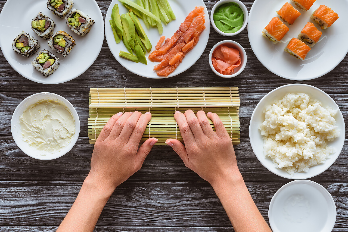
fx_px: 483
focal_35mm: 50
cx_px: 174
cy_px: 116
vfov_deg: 27.0
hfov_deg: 39.6
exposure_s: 1/160
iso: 250
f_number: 9
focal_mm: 50
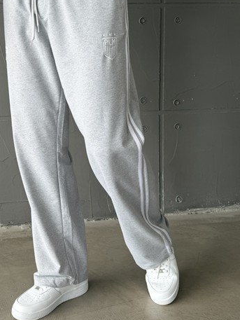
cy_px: 103
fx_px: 388
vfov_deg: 44.0
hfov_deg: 33.8
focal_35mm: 42
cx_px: 64
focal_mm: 6.76
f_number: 1.78
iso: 64
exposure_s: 1/154
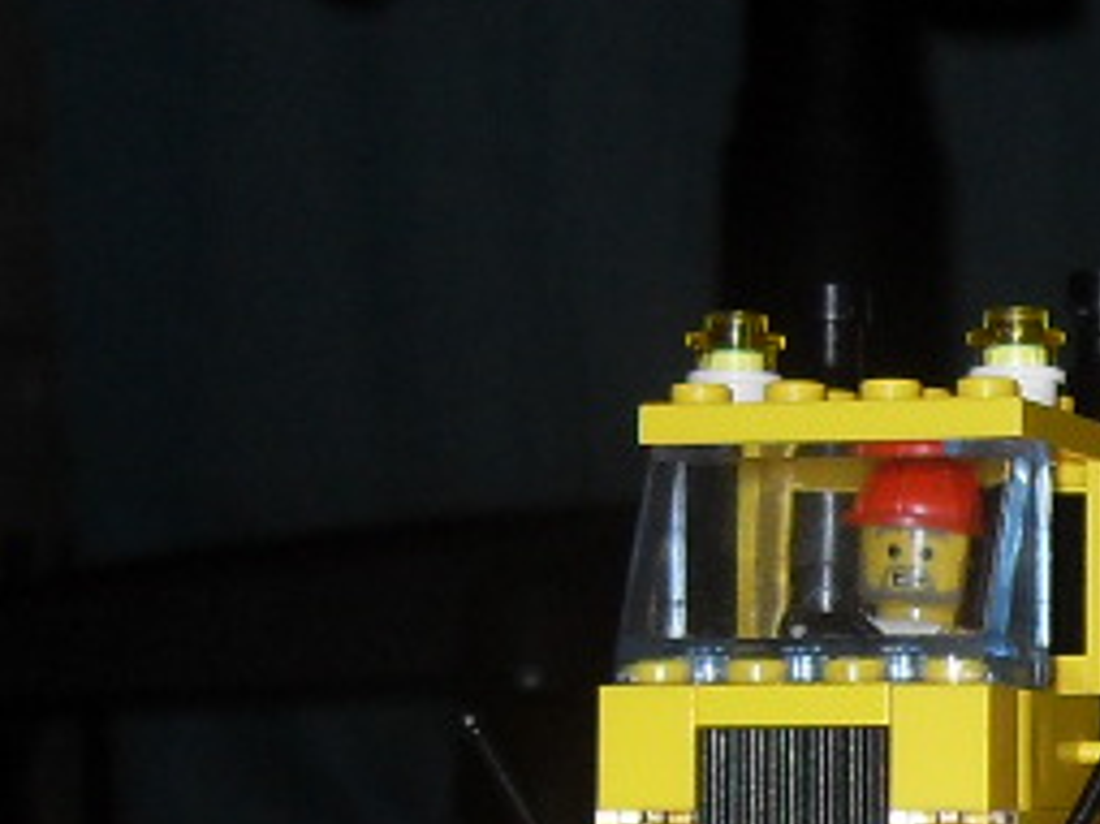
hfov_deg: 23.5
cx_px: 1135
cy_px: 677
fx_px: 2509
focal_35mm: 79
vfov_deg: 18.4
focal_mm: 6.3
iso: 100
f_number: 2.8
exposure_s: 1/45
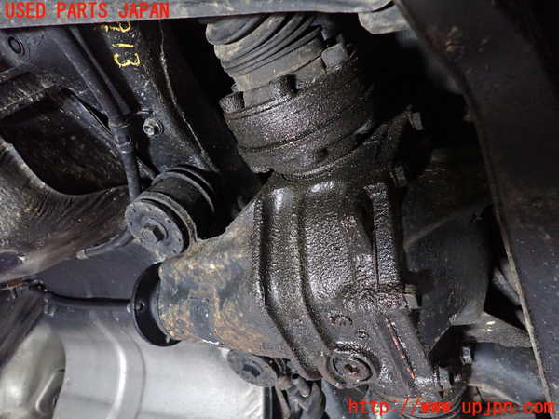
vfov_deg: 54.9
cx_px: 280
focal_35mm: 25
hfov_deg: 69.4
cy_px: 210
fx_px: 404
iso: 800
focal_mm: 4.5
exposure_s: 1/25
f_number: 2
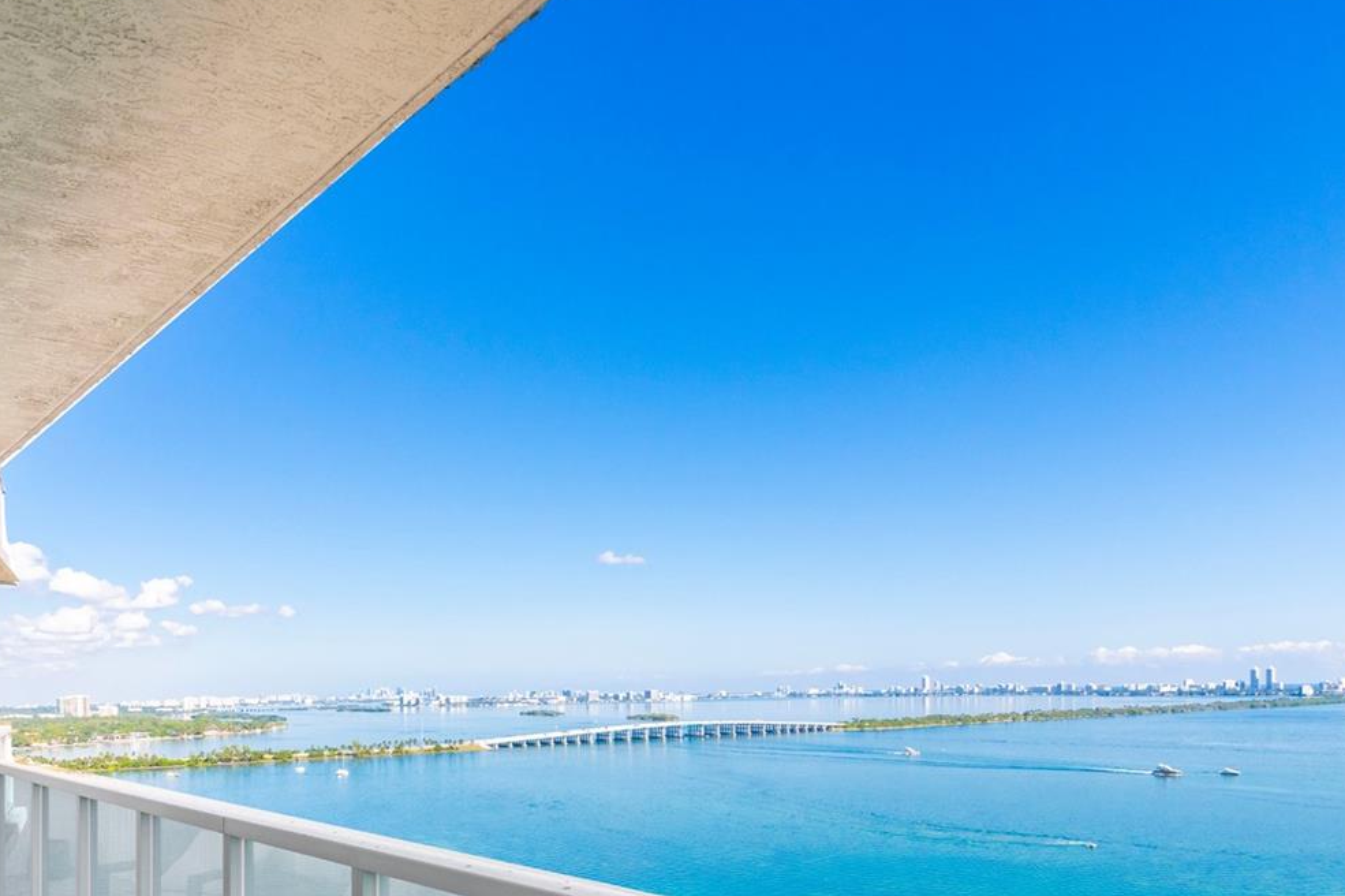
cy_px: 708
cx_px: 665
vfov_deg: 45.9
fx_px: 1001
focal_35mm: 27
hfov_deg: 67.8
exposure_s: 1/250
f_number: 7.1
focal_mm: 11
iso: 320
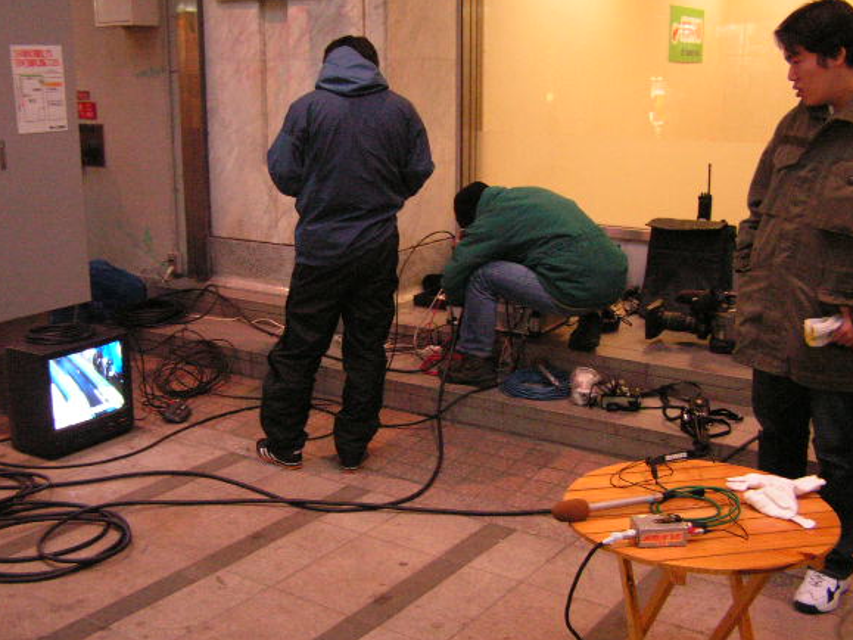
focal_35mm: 42
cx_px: 433
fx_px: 1035
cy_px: 313
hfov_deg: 44.8
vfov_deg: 34.3
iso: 400
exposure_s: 1/30
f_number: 2.8
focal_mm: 6.3
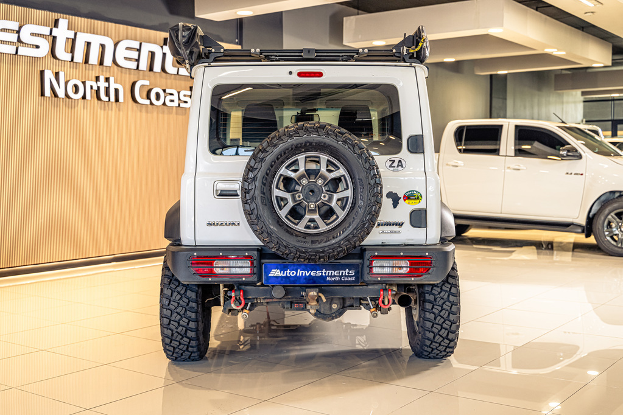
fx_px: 761
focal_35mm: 44
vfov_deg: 30.5
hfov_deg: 44.5
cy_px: 208
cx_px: 312
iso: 1000
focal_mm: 44
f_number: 4
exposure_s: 1/125
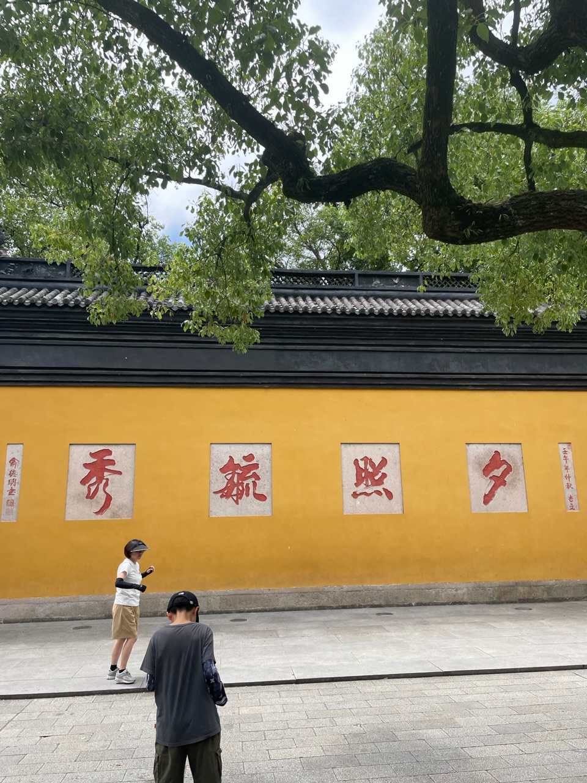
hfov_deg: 53.1
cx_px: 294
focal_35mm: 26
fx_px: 588
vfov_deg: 67.3
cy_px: 392
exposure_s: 1/903
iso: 32
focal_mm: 4.2
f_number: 1.6
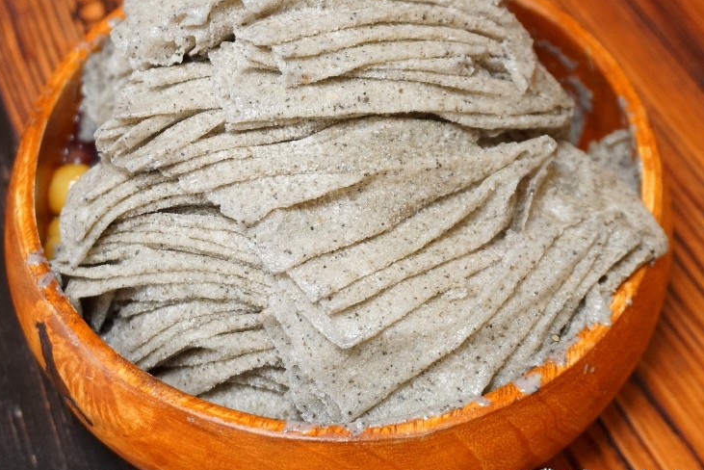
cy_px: 182
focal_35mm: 63
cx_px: 332
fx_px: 1232
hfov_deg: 31.9
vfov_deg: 21.6
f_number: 5
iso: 1000
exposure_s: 1/60
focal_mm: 30
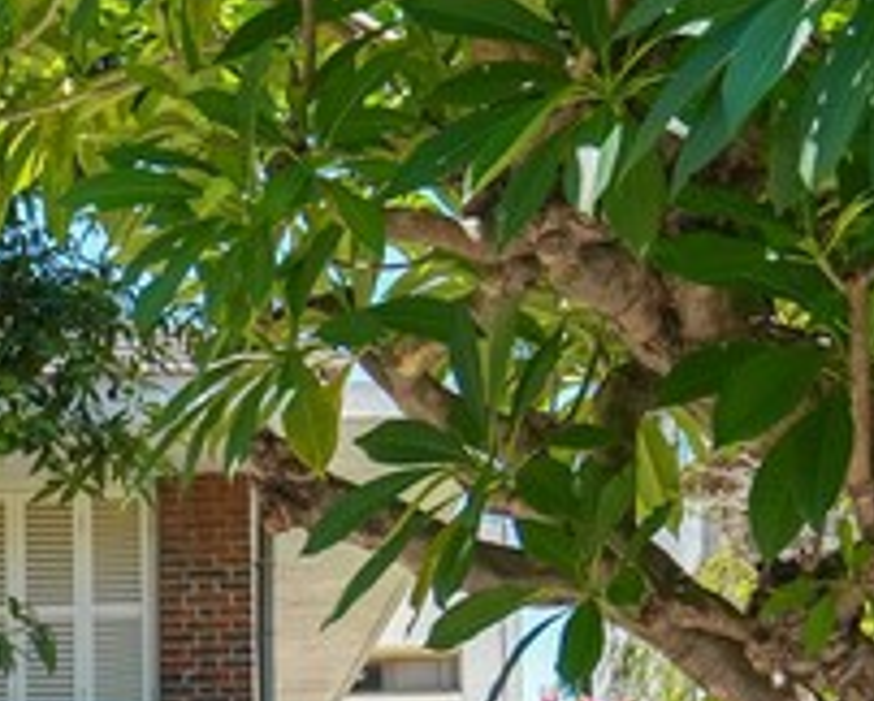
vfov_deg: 11.5
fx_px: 3366
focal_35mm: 130
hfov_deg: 13.7
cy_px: 1013
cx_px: -528
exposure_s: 1/400
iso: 100
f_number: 3.2
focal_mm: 33
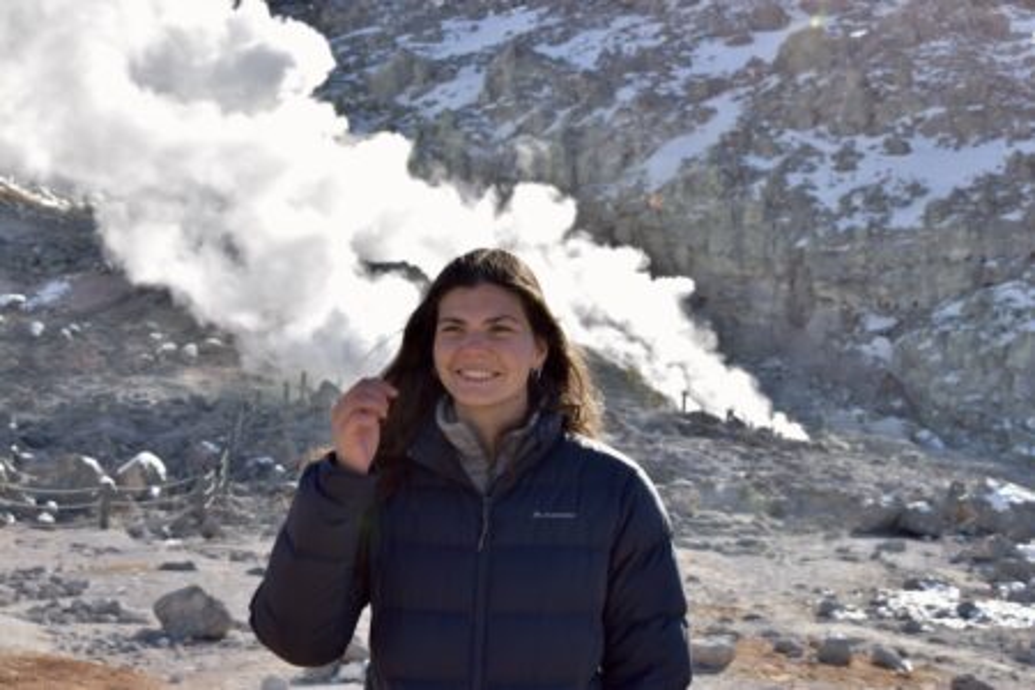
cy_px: 345
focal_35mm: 57
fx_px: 1639
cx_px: 518
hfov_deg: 35.1
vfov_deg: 23.8
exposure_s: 1/320
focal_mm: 38
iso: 100
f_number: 9
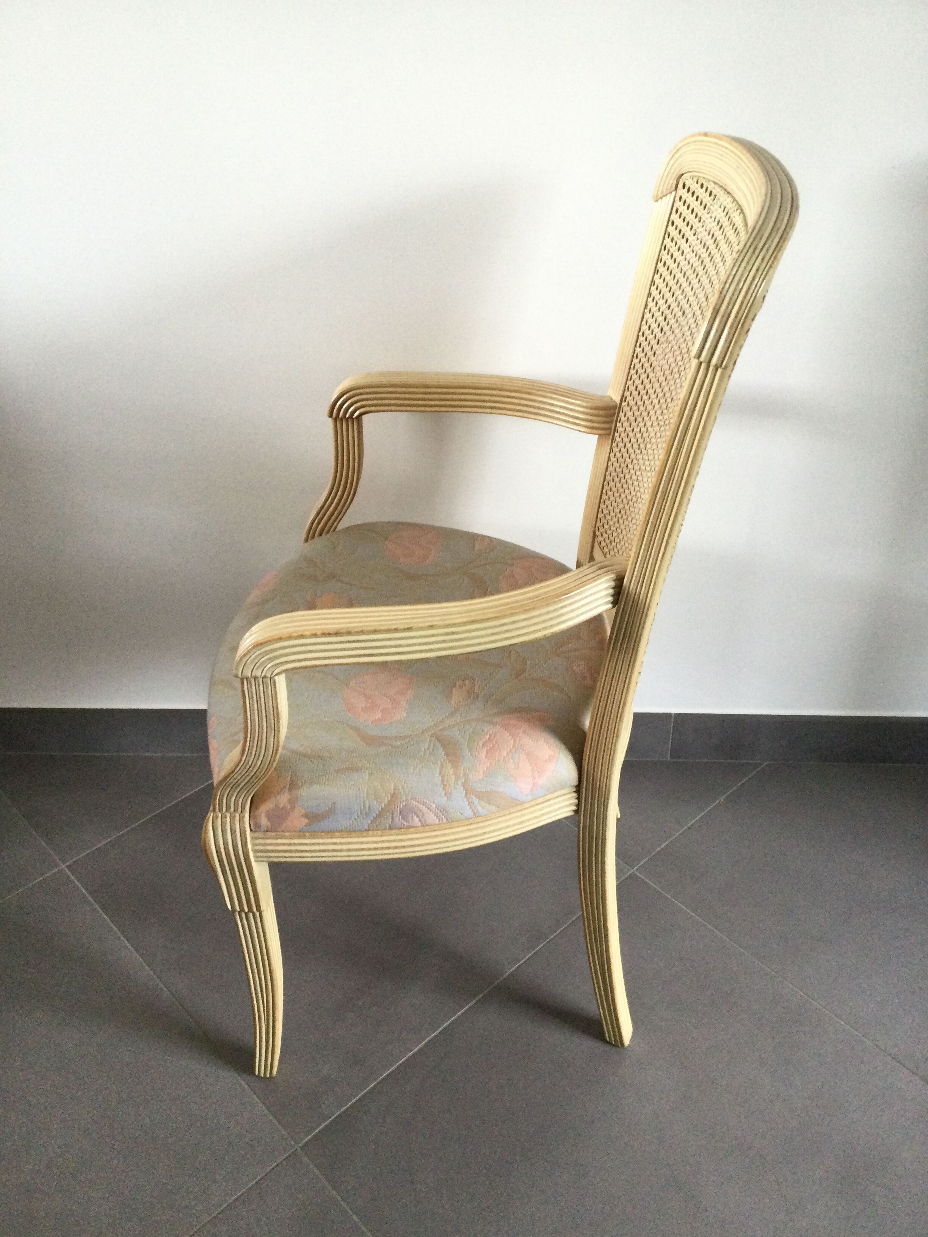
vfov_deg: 58.4
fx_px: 1108
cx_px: 464
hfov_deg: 45.4
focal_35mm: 31
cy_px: 618
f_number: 2.4
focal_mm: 3.3
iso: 160
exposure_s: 1/33
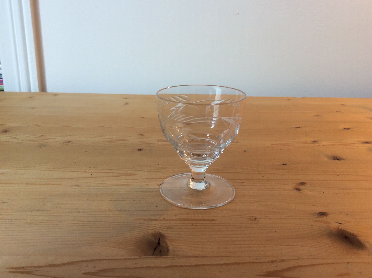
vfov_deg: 44.1
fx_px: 343
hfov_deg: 56.9
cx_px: 186
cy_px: 139
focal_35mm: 32
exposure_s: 1/50
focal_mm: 3.3
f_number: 2.4
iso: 50
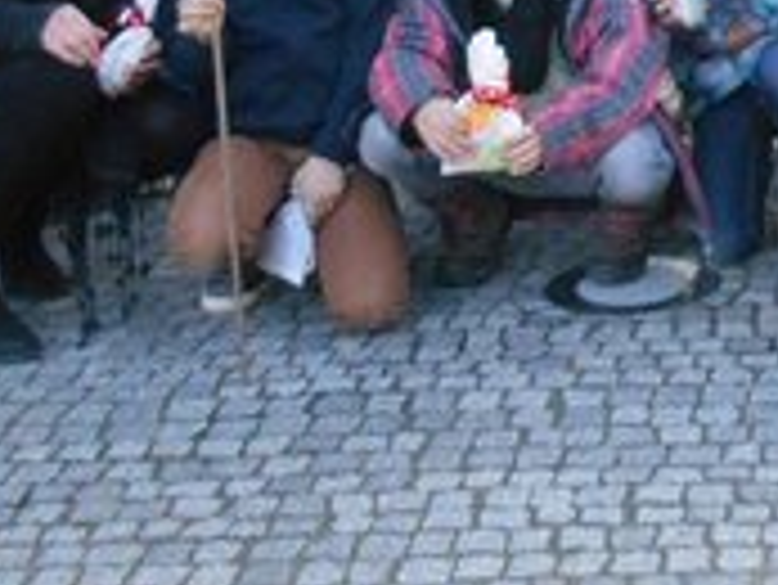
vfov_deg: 14.2
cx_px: 953
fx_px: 2204
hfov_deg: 18.8
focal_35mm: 98
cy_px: -286
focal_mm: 5.5
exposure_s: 1/40
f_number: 3.6
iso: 80
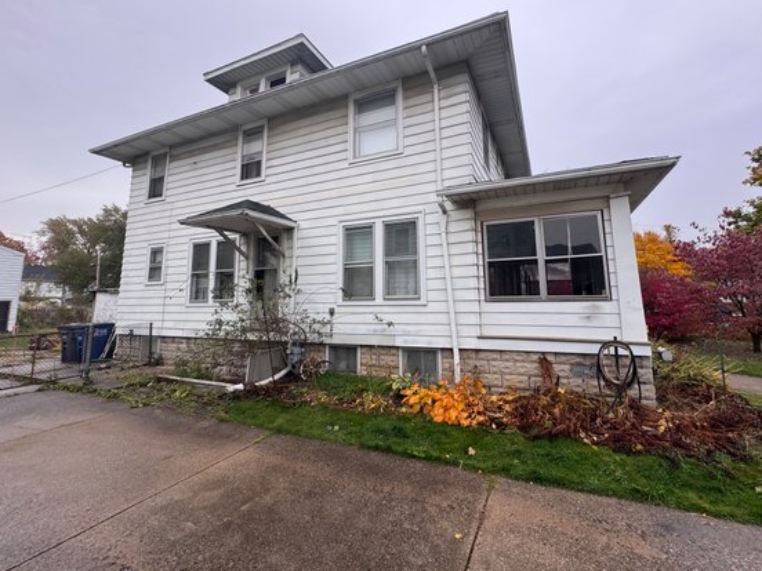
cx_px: 393
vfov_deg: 77.8
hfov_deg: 94.5
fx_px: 352
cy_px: 252
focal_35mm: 16
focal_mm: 2.22
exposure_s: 1/106
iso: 40
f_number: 2.2
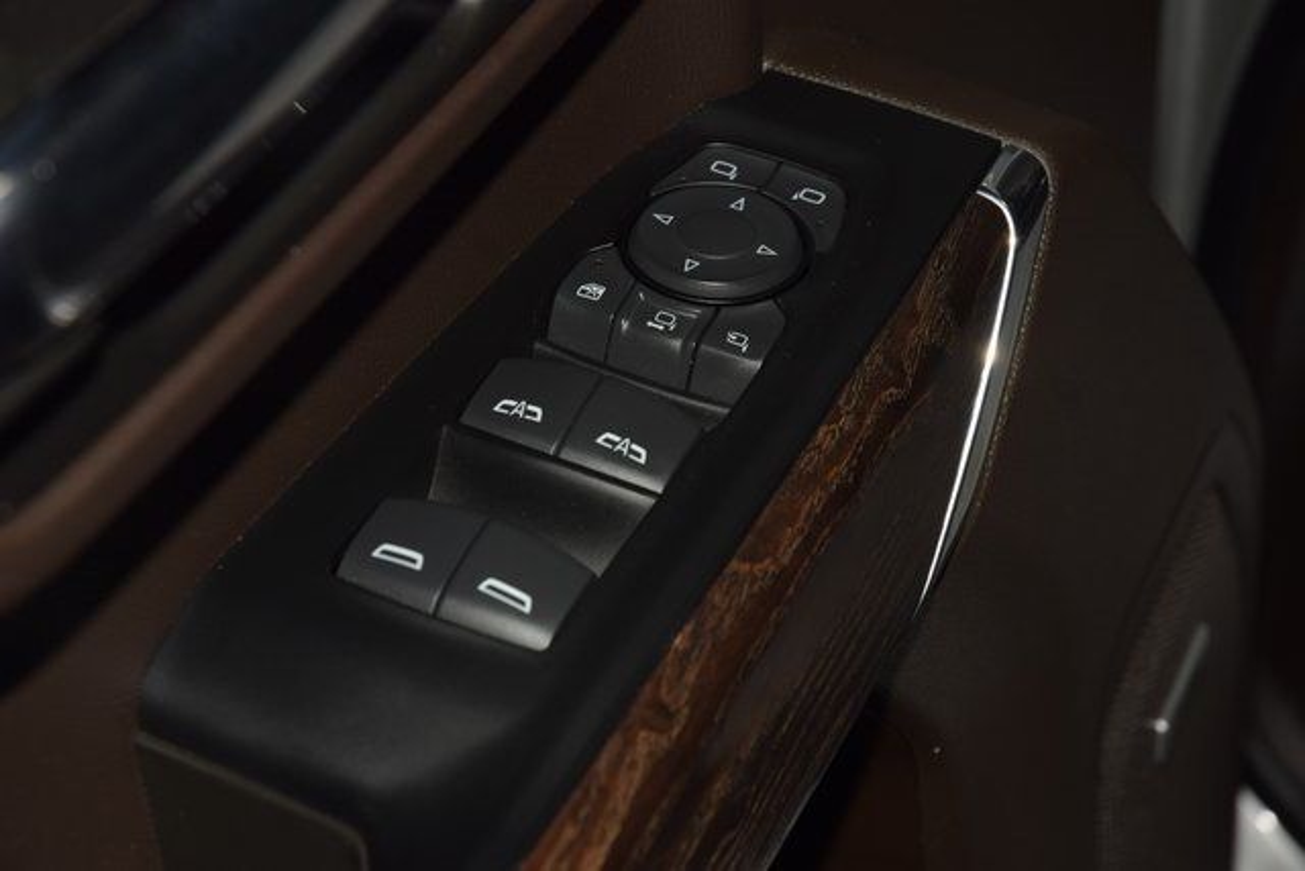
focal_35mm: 105
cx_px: 652
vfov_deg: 13.0
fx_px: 3807
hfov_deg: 19.5
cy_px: 436
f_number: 8
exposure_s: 1/125
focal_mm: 70
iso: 100
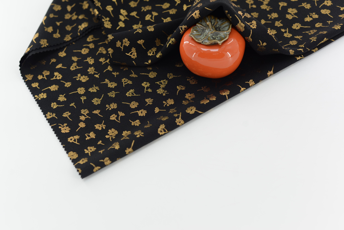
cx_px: 172
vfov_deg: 27.0
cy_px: 115
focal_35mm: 50
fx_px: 478
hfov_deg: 39.6
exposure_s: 1/100
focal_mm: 50
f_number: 4
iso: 100
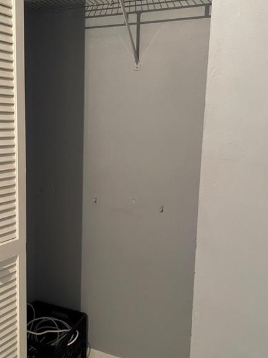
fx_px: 361
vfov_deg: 52.6
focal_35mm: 35
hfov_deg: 40.3
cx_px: 93
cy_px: 174
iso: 640
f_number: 1.6
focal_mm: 4.2
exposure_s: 1/30
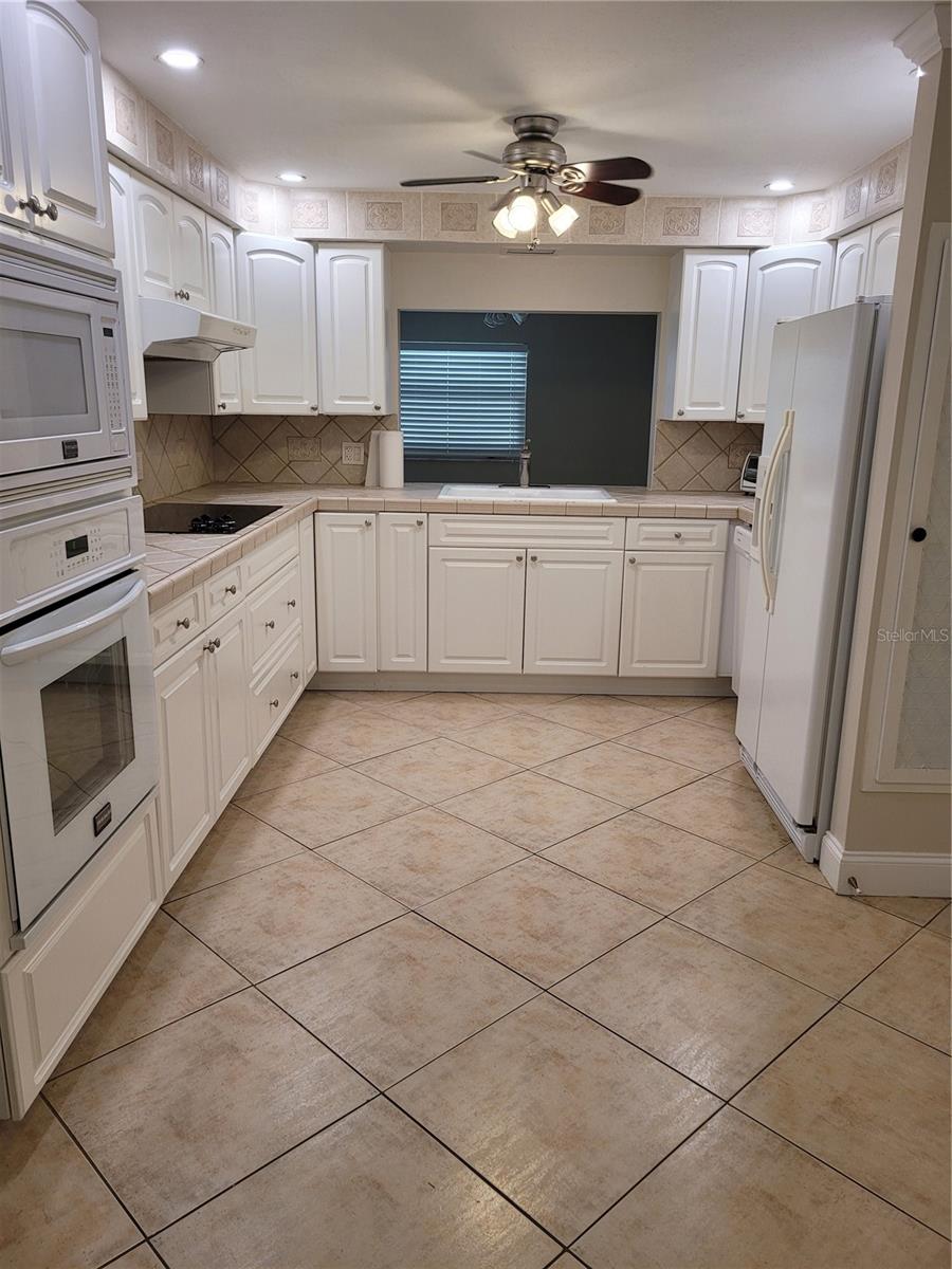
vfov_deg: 67.3
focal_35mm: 26
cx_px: 476
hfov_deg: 53.1
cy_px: 634
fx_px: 953
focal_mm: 5.4
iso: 125
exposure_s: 1/120
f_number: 1.8
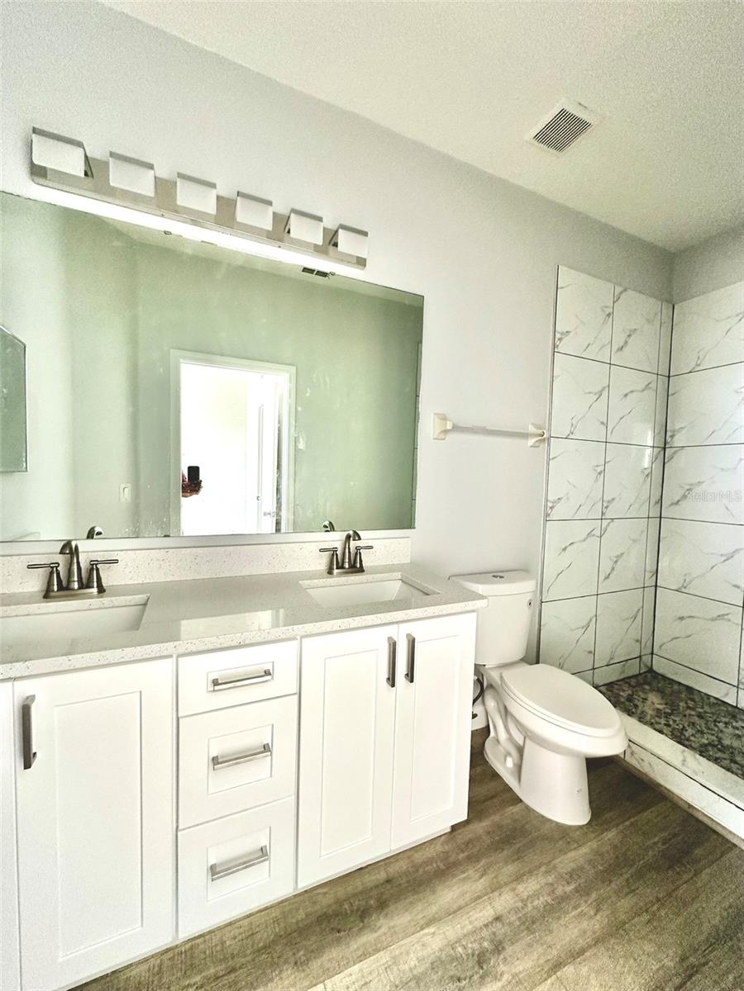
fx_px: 401
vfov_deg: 102.1
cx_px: 372
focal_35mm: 14
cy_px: 496
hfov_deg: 85.7
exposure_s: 1/99
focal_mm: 2.22
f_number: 2.2
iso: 200
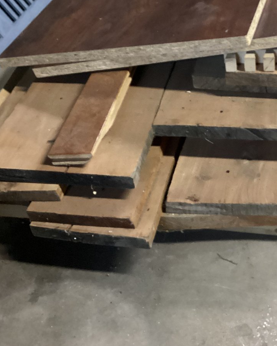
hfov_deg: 29.2
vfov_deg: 36.6
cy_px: 150
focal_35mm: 51
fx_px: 523
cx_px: 210
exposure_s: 1/30
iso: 800
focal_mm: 3.3
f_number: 2.4
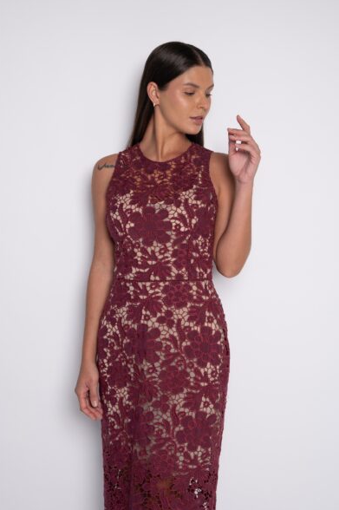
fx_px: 651
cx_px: 167
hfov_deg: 29.2
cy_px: 259
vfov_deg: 42.8
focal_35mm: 46
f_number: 5.6
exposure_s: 1/160
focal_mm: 45
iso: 200
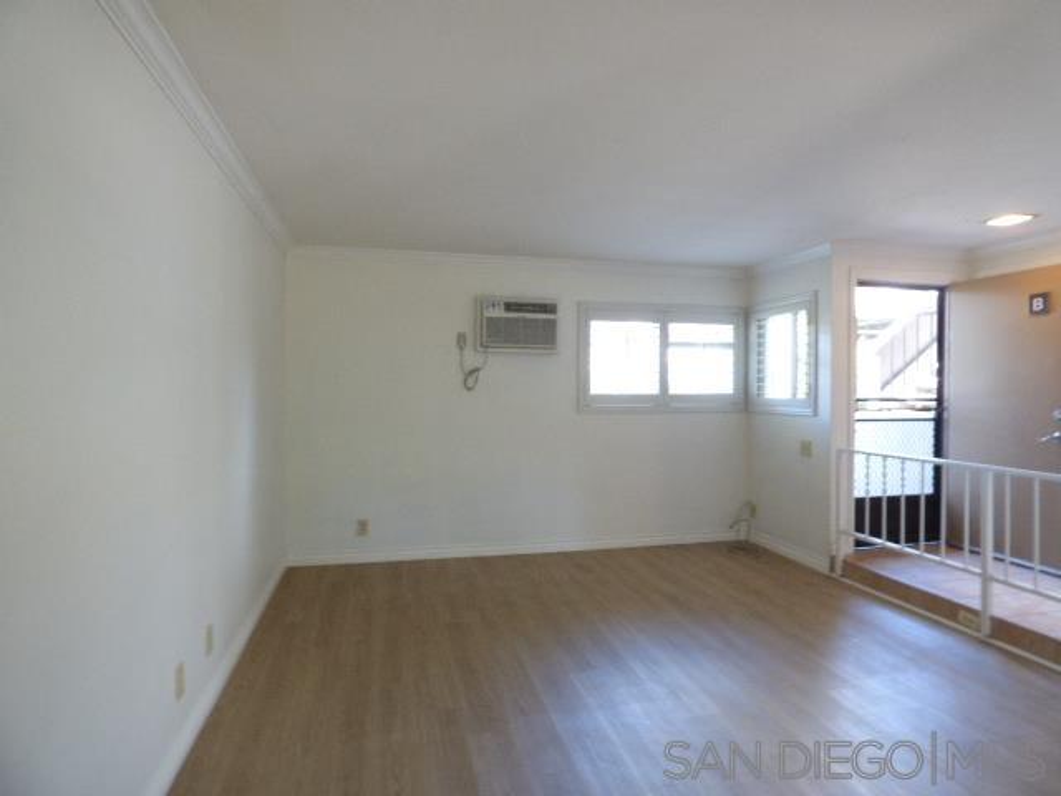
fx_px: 613
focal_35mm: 20
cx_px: 530
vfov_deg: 66.0
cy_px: 398
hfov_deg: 81.7
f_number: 3.2
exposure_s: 1/13
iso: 200
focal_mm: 3.58
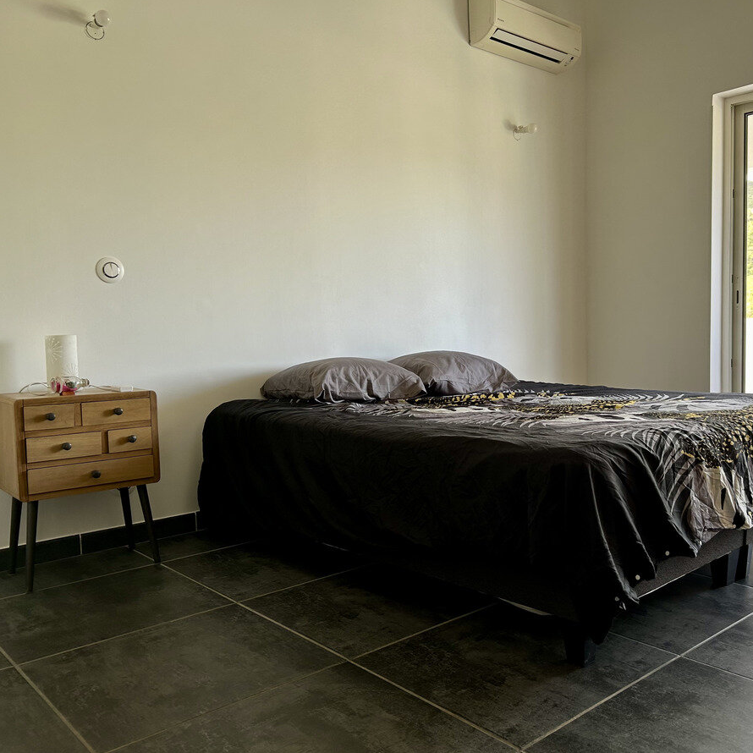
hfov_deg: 51.8
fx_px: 763
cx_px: 486
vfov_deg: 52.5
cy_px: 377
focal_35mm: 31
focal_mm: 5.7
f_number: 1.5
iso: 50
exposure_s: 1/121
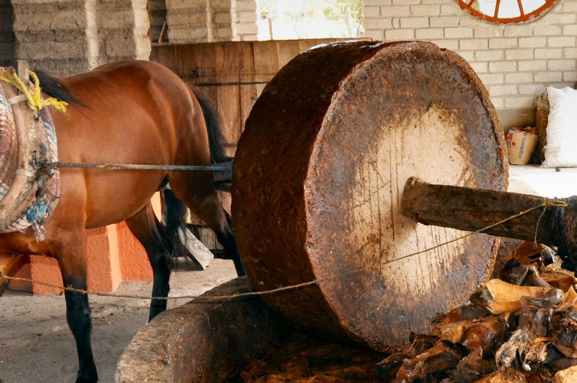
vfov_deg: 30.9
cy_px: 126
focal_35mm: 43
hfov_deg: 43.8
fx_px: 688
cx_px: 443
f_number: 4
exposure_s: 1/200
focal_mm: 18
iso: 200
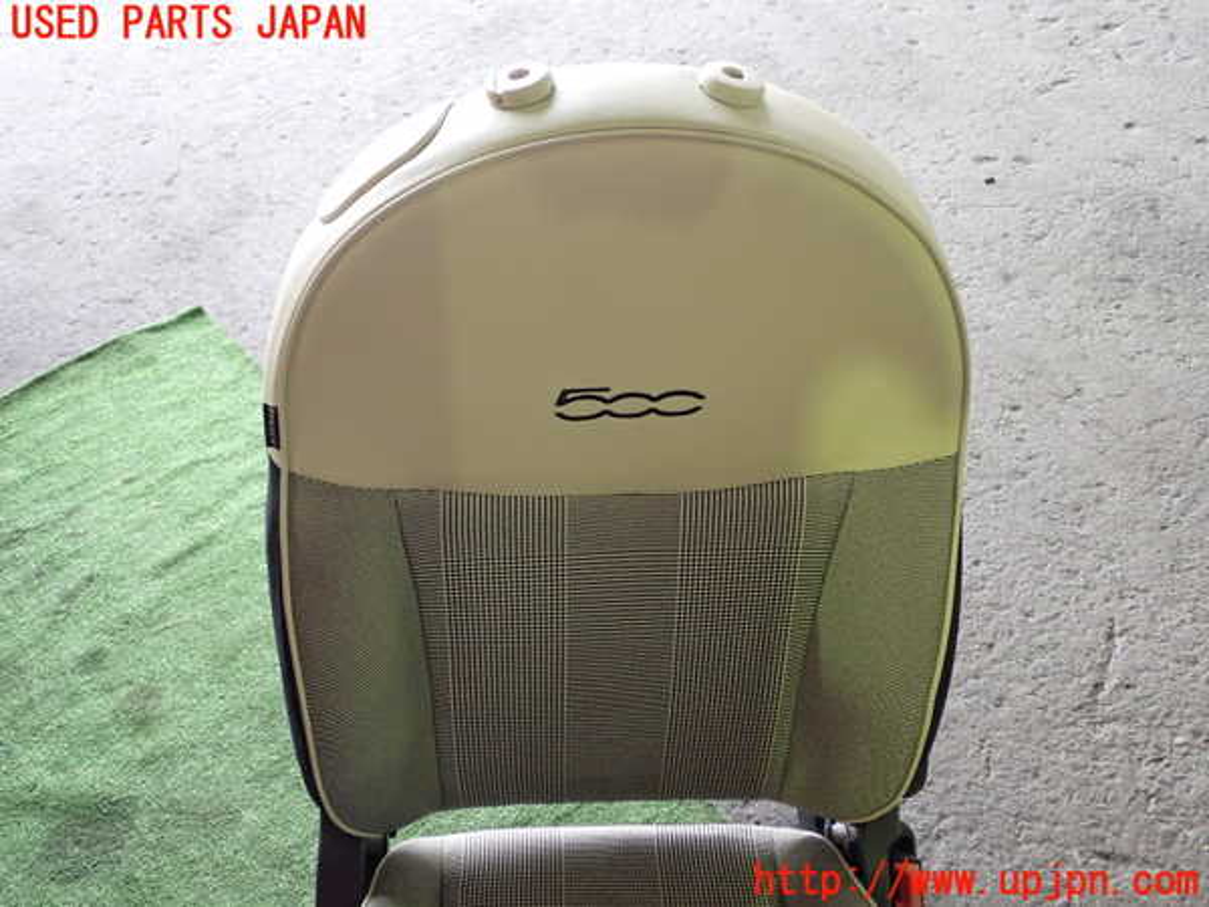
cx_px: 604
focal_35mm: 36
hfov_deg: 51.4
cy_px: 454
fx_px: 1257
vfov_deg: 39.7
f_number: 2.5
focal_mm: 6.37
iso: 640
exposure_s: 1/40
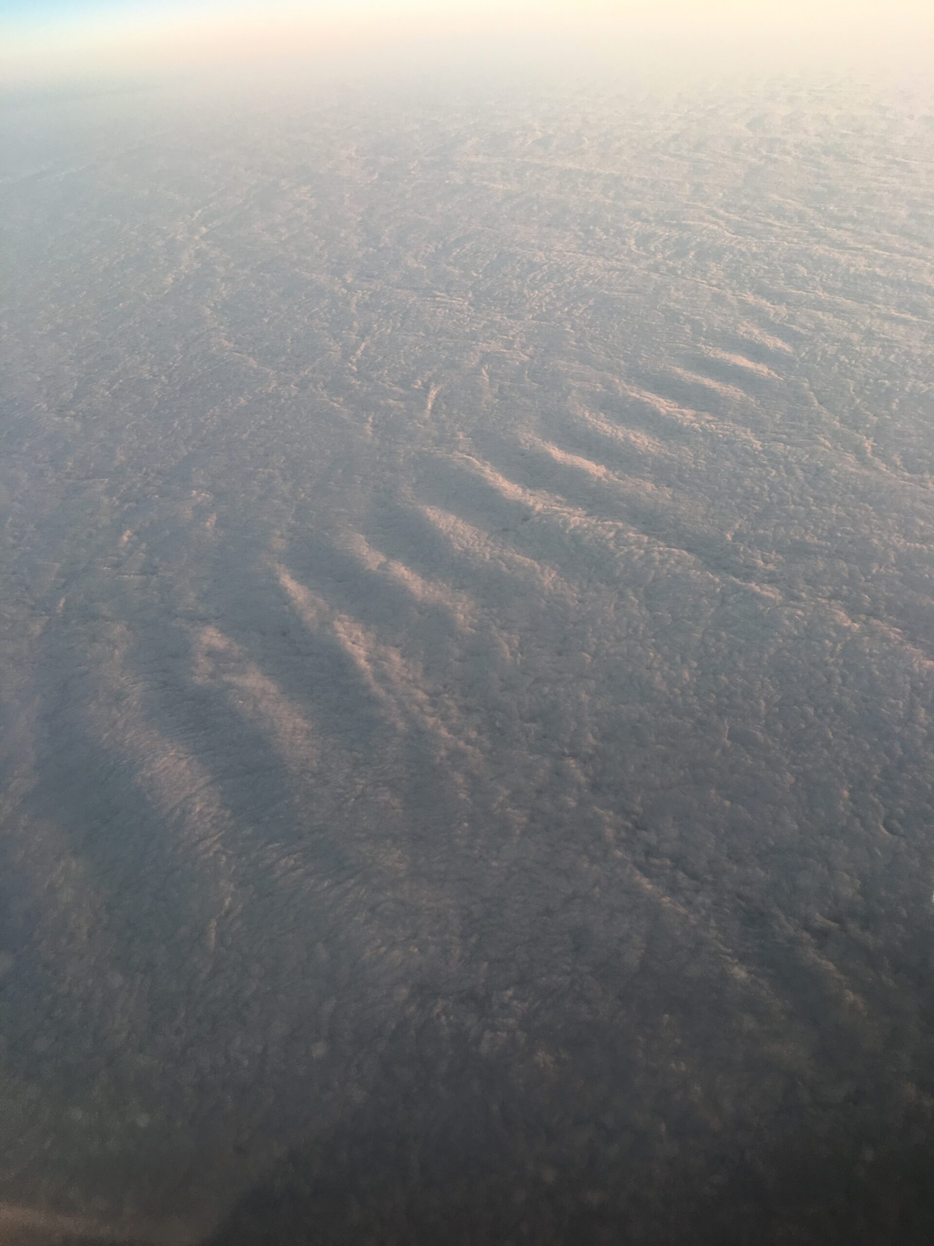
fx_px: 1043
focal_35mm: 29
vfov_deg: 61.7
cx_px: 467
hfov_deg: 48.2
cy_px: 623
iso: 25
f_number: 2.2
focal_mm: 4.15
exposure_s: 1/251
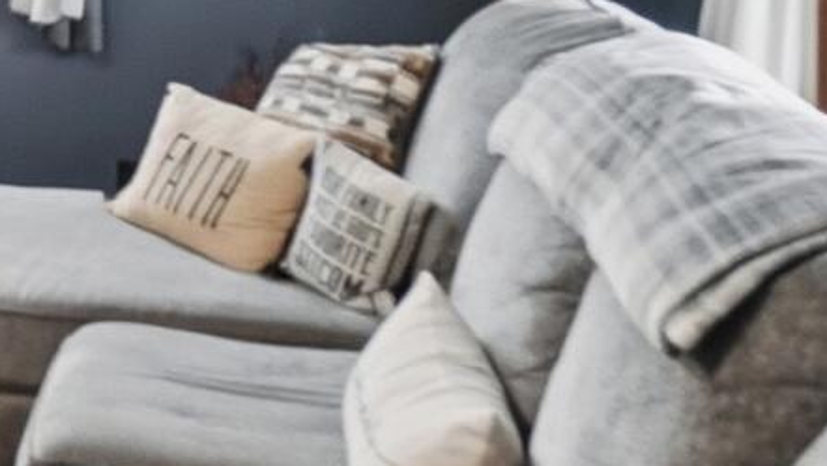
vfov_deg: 15.8
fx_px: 1558
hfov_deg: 24.8
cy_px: -198
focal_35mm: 71
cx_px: -318
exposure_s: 1/60
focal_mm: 10
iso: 125
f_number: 5.6
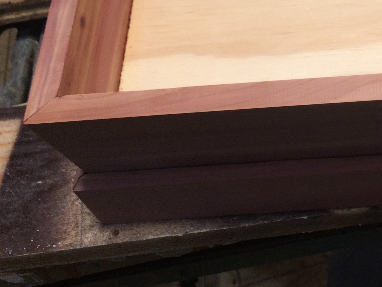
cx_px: 362
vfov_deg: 24.4
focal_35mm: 59
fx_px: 651
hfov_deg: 30.8
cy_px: 59
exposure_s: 1/30
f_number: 2.2
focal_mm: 4.15
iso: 100
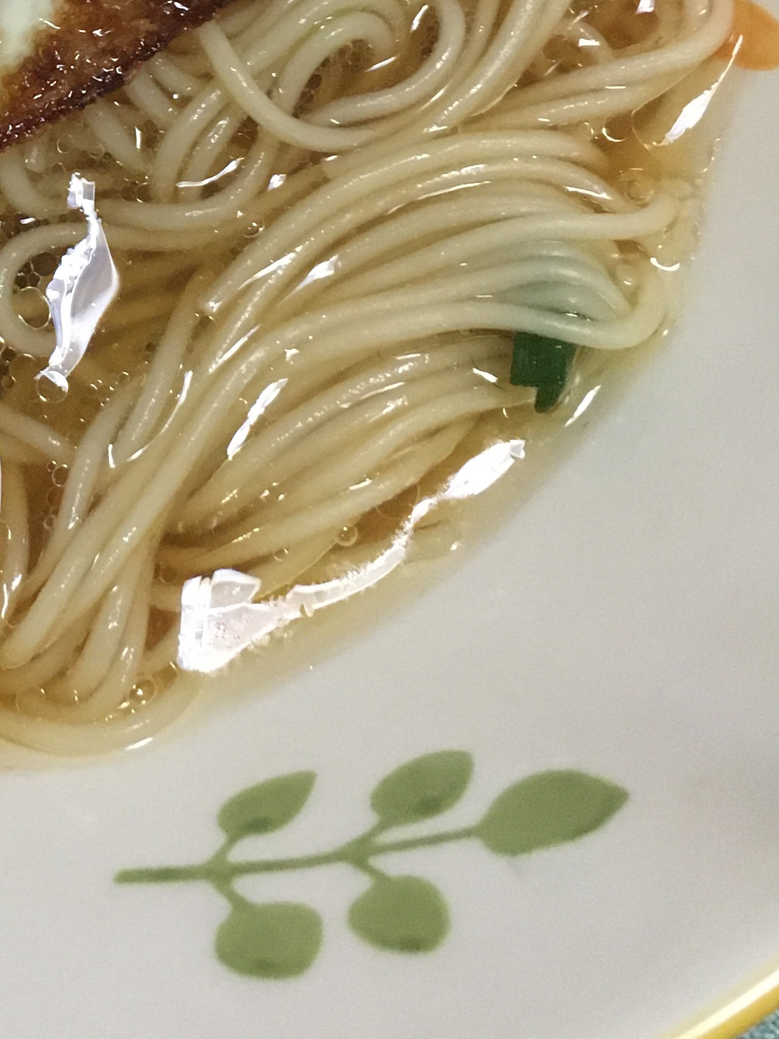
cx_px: -134
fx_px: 2071
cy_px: 73
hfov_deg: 20.1
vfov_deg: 27.0
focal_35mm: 69
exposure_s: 1/25
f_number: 2.2
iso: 200
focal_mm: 4.15
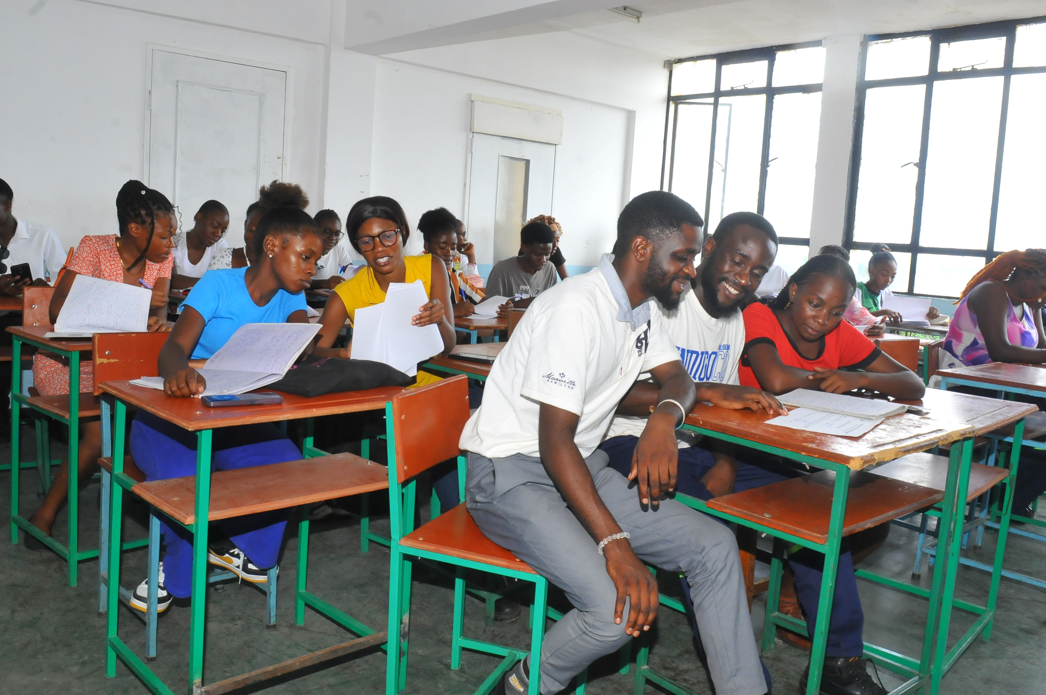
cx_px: 523
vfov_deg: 41.6
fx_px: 914
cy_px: 348
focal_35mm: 32
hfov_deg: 59.6
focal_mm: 21
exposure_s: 1/80
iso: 1100
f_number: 13
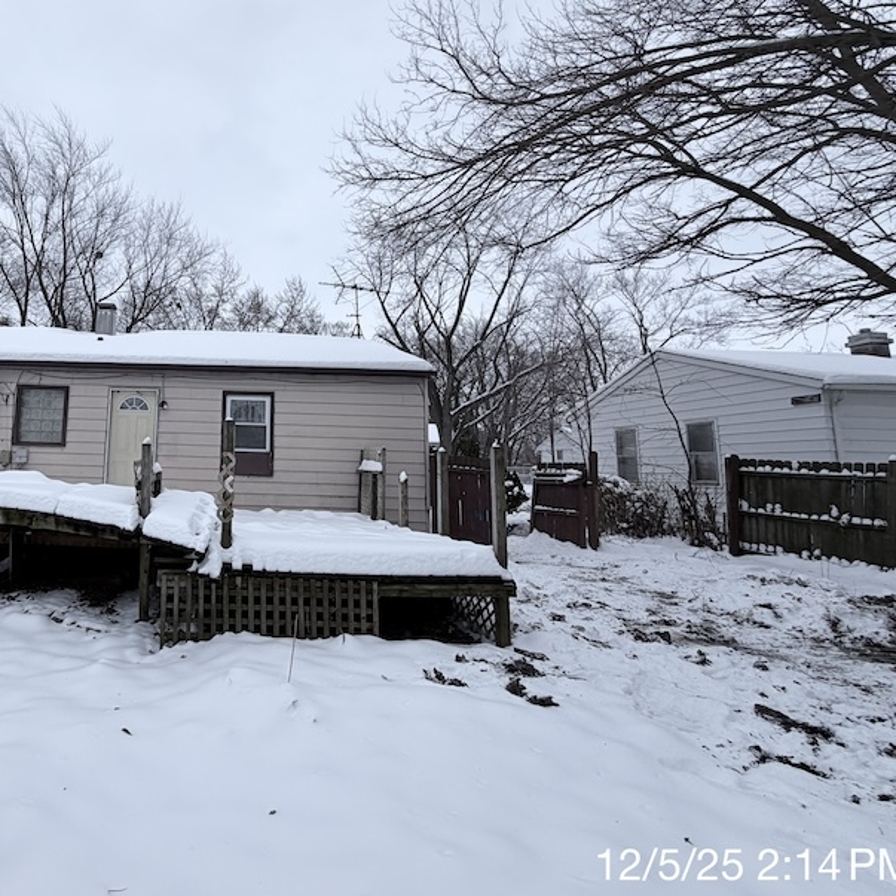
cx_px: 223
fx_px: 615
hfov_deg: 67.5
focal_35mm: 21
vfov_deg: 71.7
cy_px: 377
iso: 32
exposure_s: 1/770
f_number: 2.2
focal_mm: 2.22
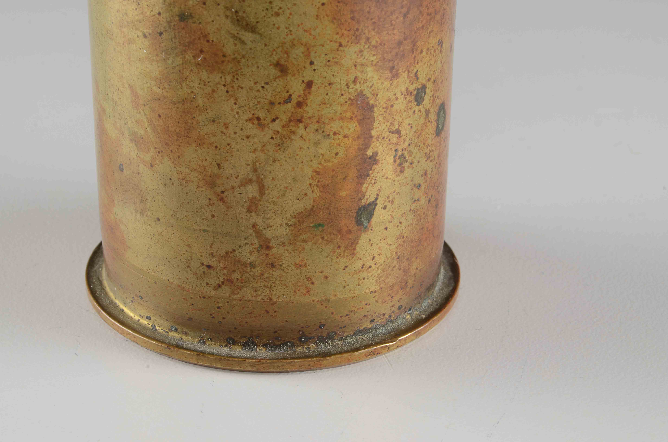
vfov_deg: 16.5
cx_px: 334
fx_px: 1528
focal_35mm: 82
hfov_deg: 24.7
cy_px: 221
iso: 100
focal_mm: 55
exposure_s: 1/80
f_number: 22
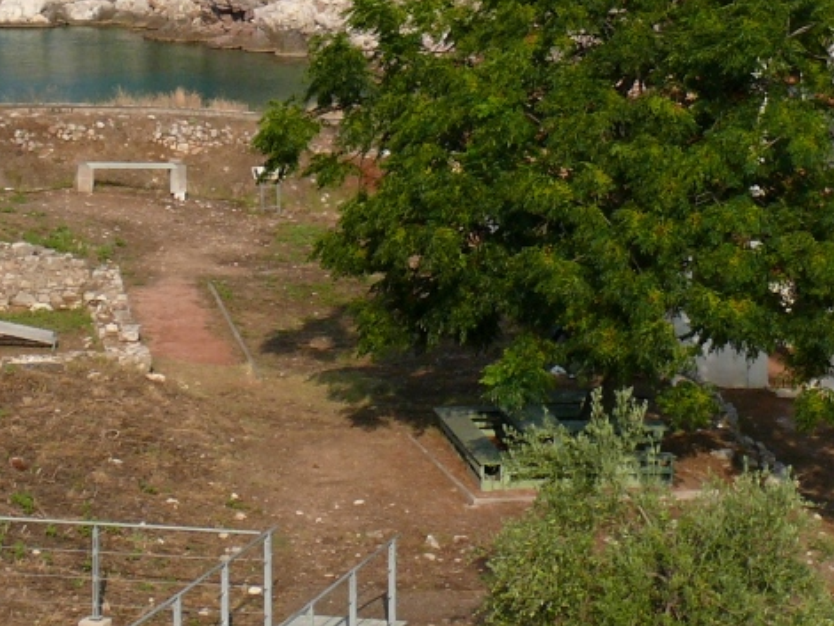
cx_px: 542
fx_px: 3688
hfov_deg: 12.9
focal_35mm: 153
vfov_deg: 9.6
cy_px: -60
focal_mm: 9.9
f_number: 5.6
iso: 100
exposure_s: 1/200
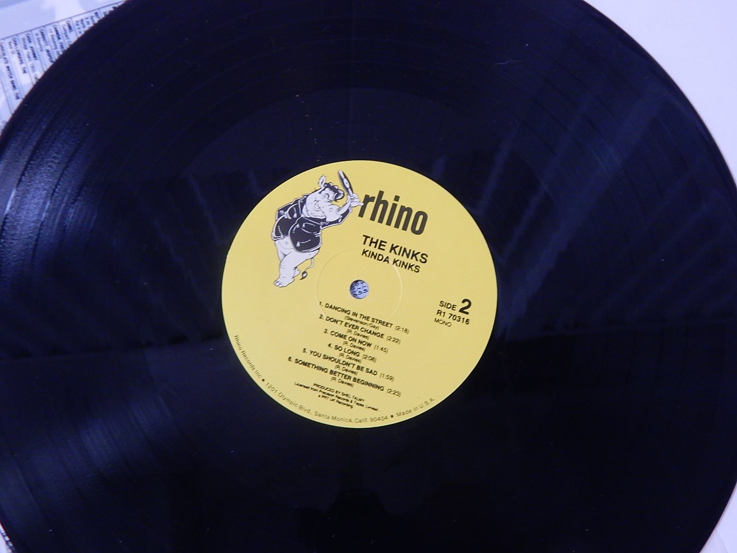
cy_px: 276
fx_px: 916
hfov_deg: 43.9
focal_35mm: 43
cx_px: 368
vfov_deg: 33.6
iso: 400
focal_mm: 7.7
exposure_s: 1/25
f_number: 3.6
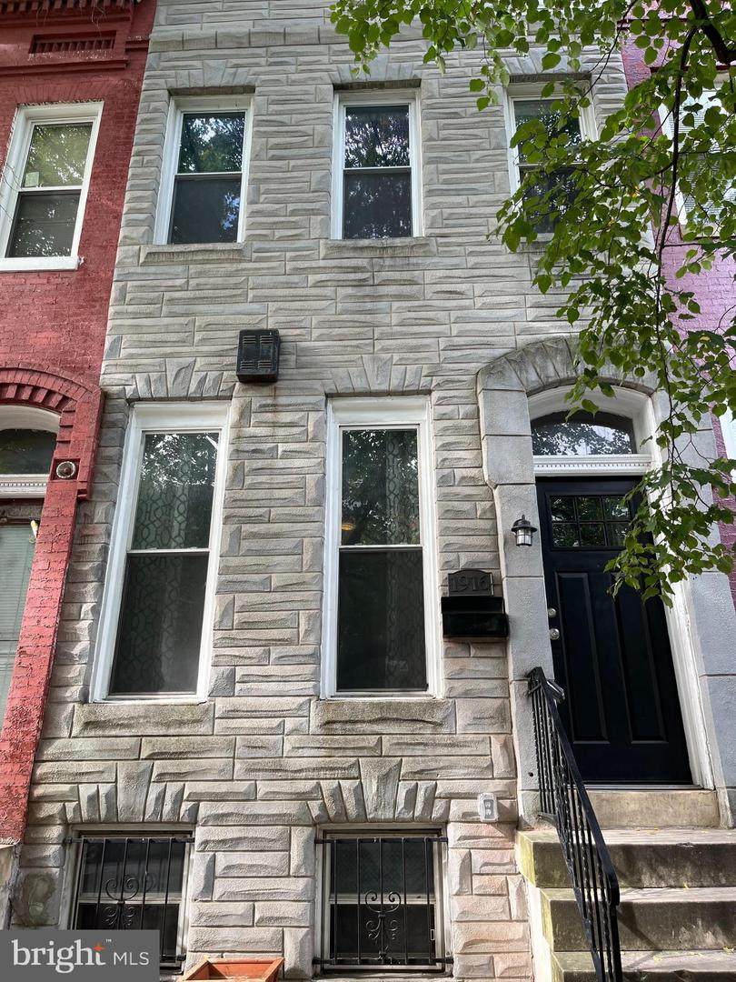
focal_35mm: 26
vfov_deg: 67.3
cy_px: 491
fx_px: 737
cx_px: 368
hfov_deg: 53.1
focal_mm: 5.1
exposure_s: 1/122
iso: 32
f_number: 1.6
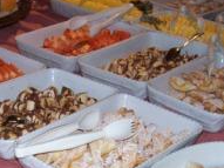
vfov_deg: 16.4
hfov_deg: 21.8
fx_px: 576
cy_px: 143
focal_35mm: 89
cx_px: 54
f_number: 2.8
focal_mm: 6.3
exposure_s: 1/60
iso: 140
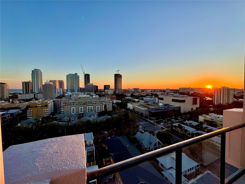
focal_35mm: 14
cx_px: 122
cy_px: 92
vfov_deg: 85.7
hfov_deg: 102.1
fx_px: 99
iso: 40
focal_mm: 2.22
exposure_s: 1/425
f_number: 2.2
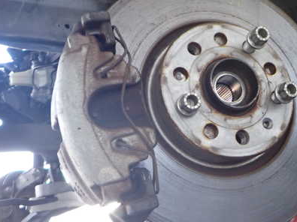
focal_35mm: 38
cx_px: 211
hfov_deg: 47.7
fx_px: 326
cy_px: 103
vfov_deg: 37.7
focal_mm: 4.5
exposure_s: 1/80
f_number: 2
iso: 320
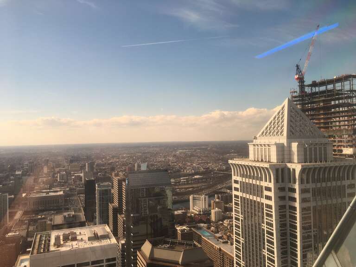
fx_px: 298
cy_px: 134
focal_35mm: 29
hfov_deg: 61.7
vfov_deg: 48.2
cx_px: 178
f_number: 2.2
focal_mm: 4.15
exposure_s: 1/40
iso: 25
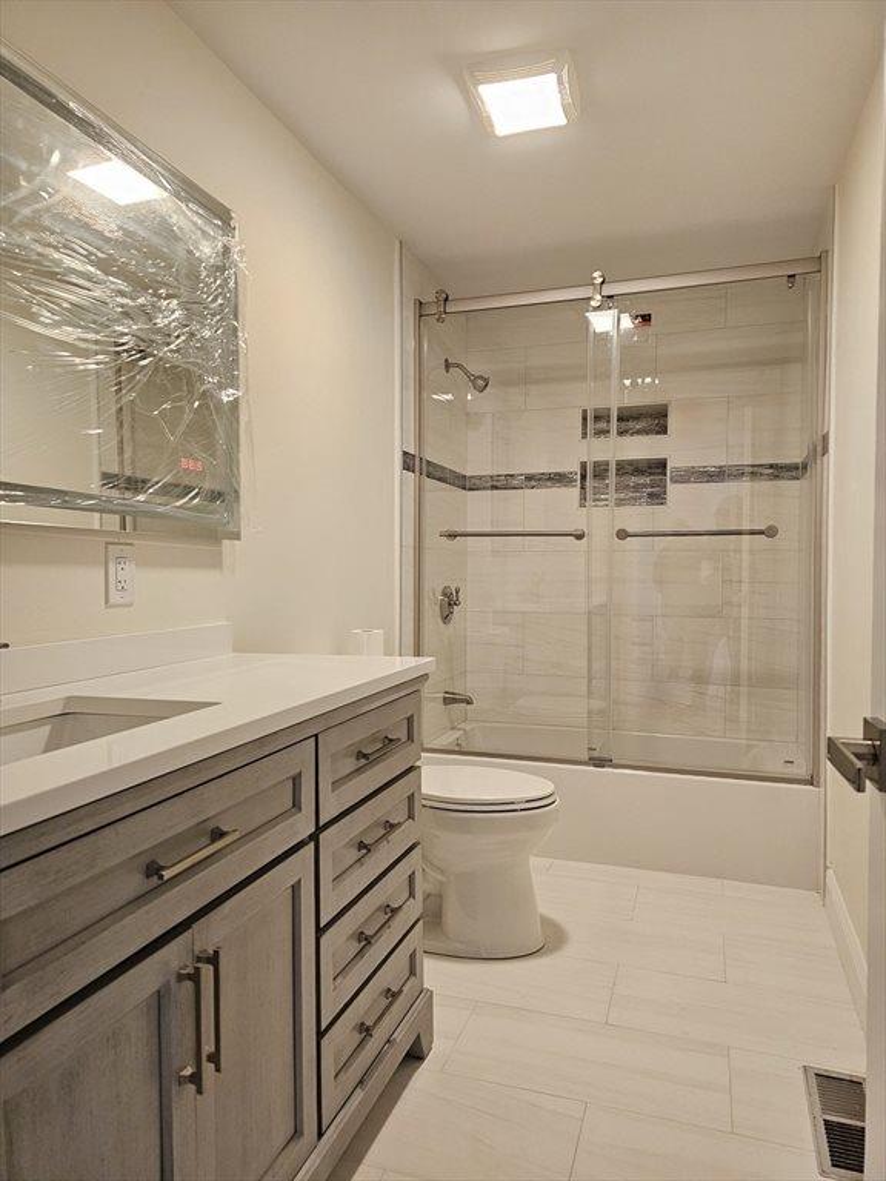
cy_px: 590
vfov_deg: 73.9
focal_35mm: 23
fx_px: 785
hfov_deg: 58.9
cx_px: 443
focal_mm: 6.3
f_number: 1.7
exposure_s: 1/120
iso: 640
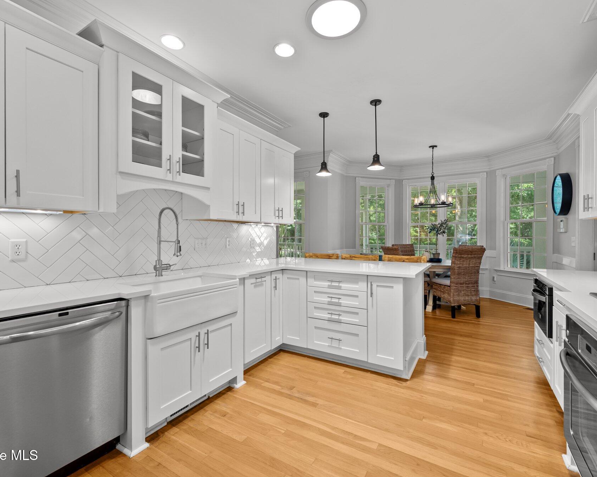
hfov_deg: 93.1
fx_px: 283
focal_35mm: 16
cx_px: 298
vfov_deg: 80.4
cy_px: 235
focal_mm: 14
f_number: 7.1
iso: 640
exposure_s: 1/5
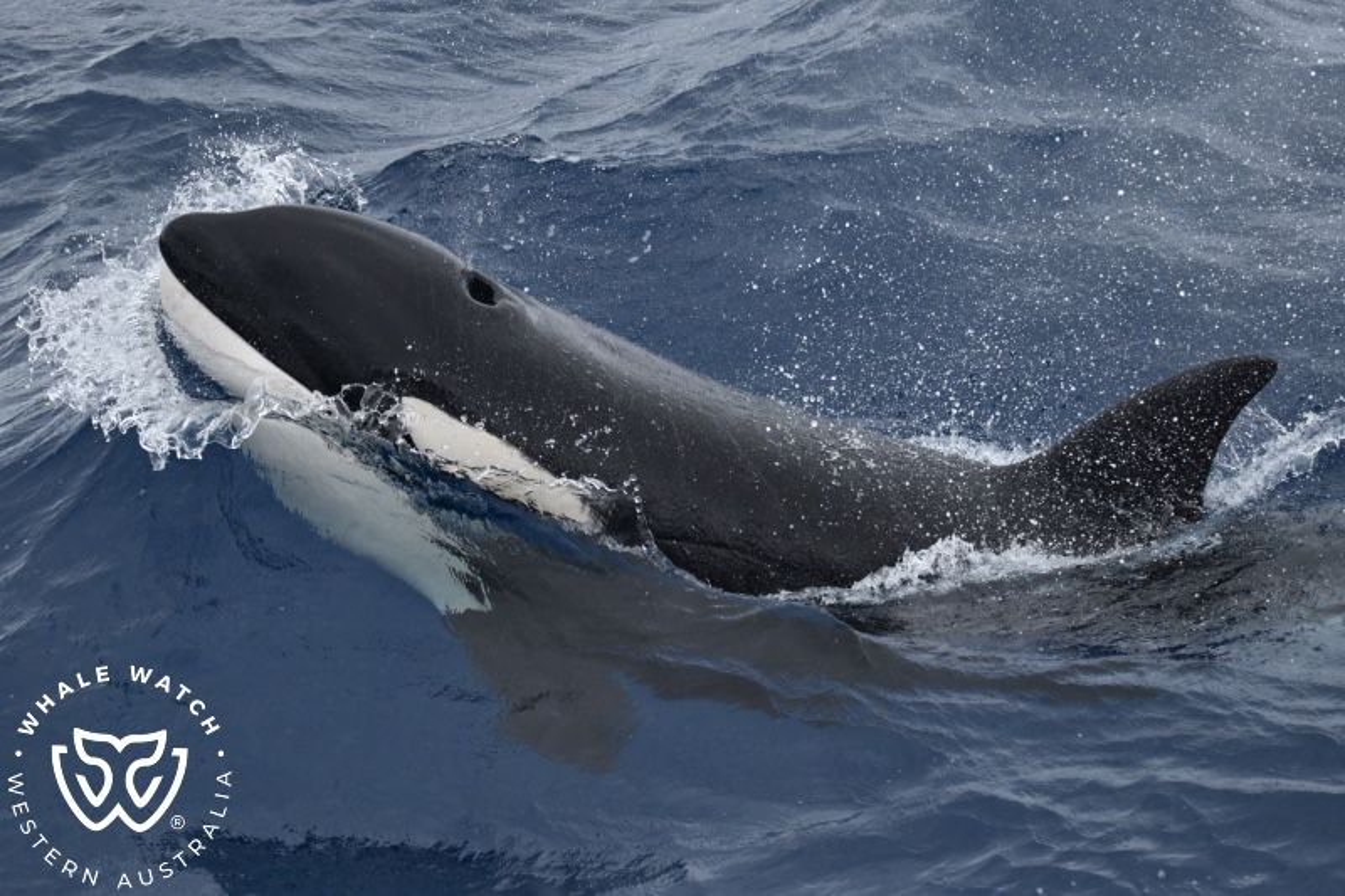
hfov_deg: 11.7
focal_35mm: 175
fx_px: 6536
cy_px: 448
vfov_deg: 7.8
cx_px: 672
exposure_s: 1/8000
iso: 2200
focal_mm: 175
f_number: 5.3
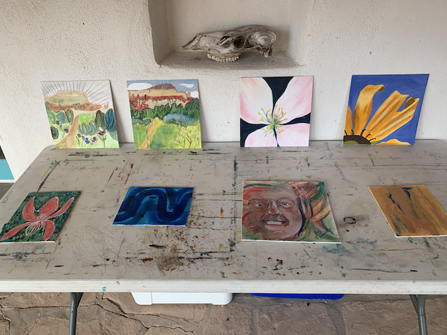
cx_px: 224
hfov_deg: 67.3
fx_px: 336
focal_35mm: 26
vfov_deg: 53.1
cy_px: 168
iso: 100
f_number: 1.8
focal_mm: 4.25
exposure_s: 1/91
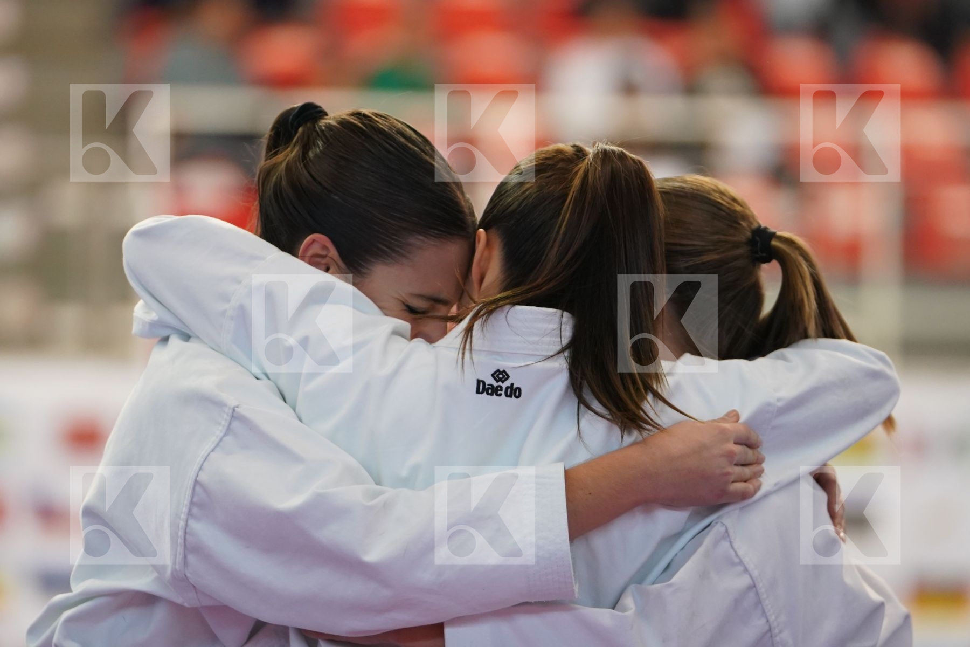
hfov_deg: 8.0
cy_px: 324
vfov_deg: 5.3
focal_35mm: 259
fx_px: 6978
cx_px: 485
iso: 2000
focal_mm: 173
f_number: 2.8
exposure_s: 1/500
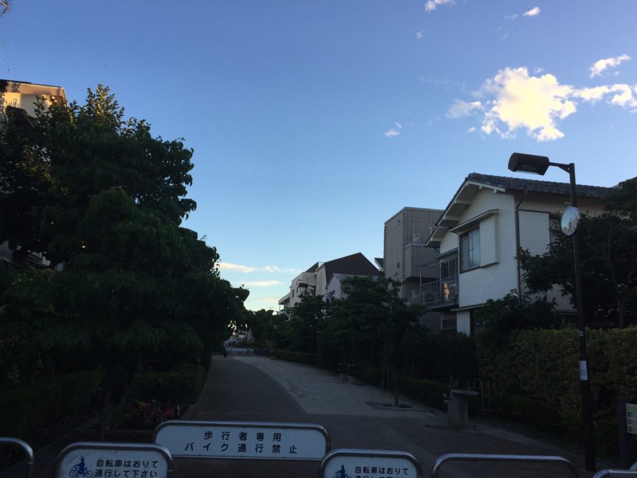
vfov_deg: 46.8
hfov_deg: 60.0
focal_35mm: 30
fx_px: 552
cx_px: 319
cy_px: 244
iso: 32
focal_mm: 4.15
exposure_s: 1/507
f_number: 2.2
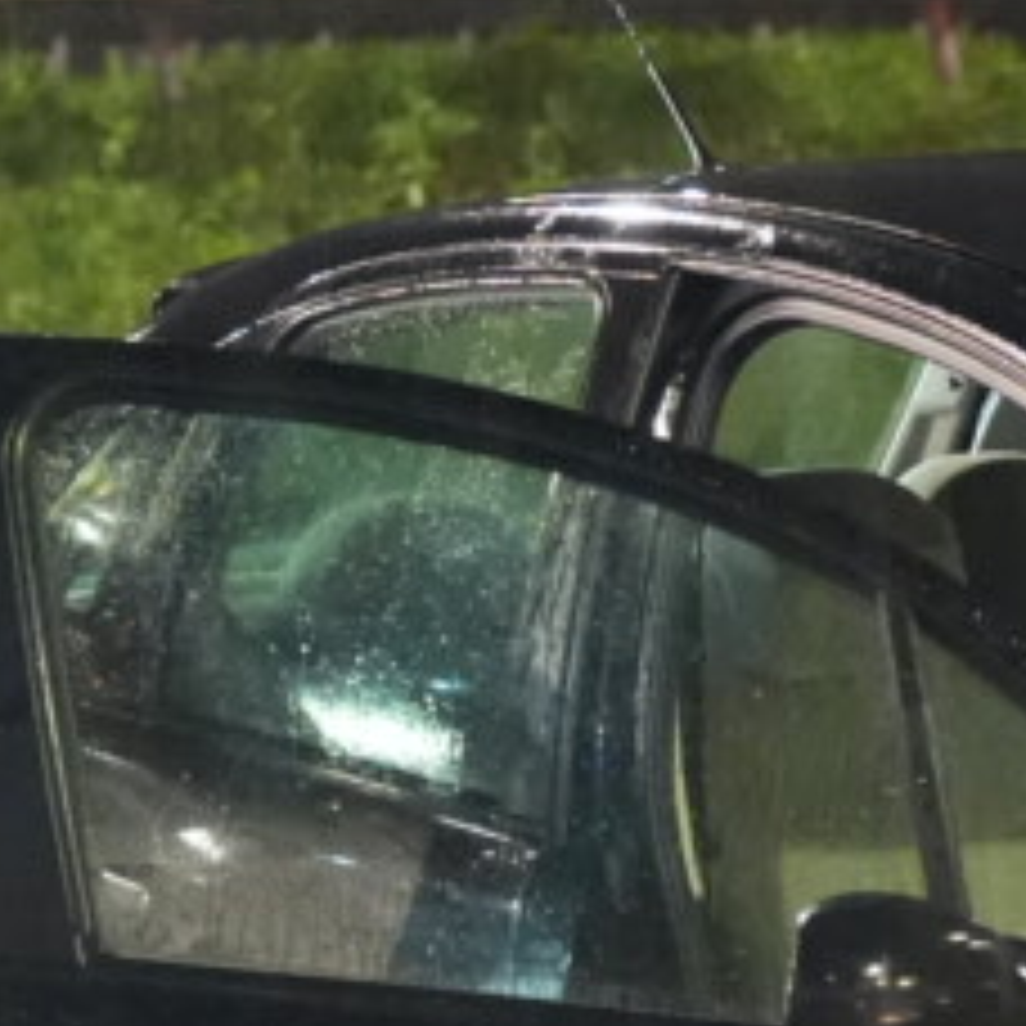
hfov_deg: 7.1
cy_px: 1148
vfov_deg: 7.0
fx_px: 8283
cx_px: 315
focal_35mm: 247
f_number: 2.2
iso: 10000
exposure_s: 1/50
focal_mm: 41
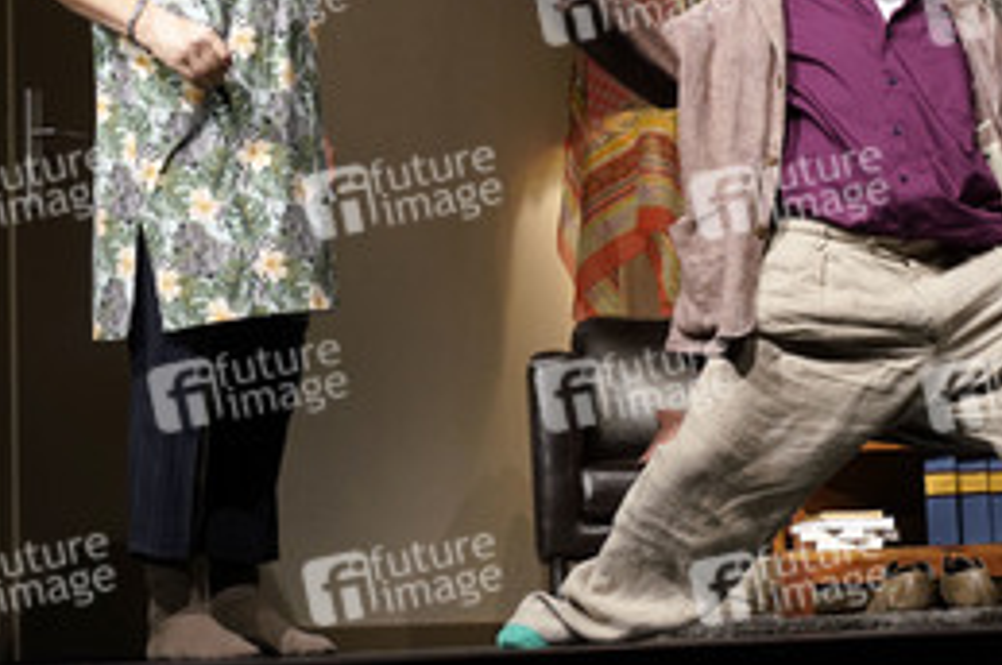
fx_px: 3002
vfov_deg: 12.6
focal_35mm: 108
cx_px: 687
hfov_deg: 18.9
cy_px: 97
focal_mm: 62
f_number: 5.6
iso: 1600
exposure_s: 1/160
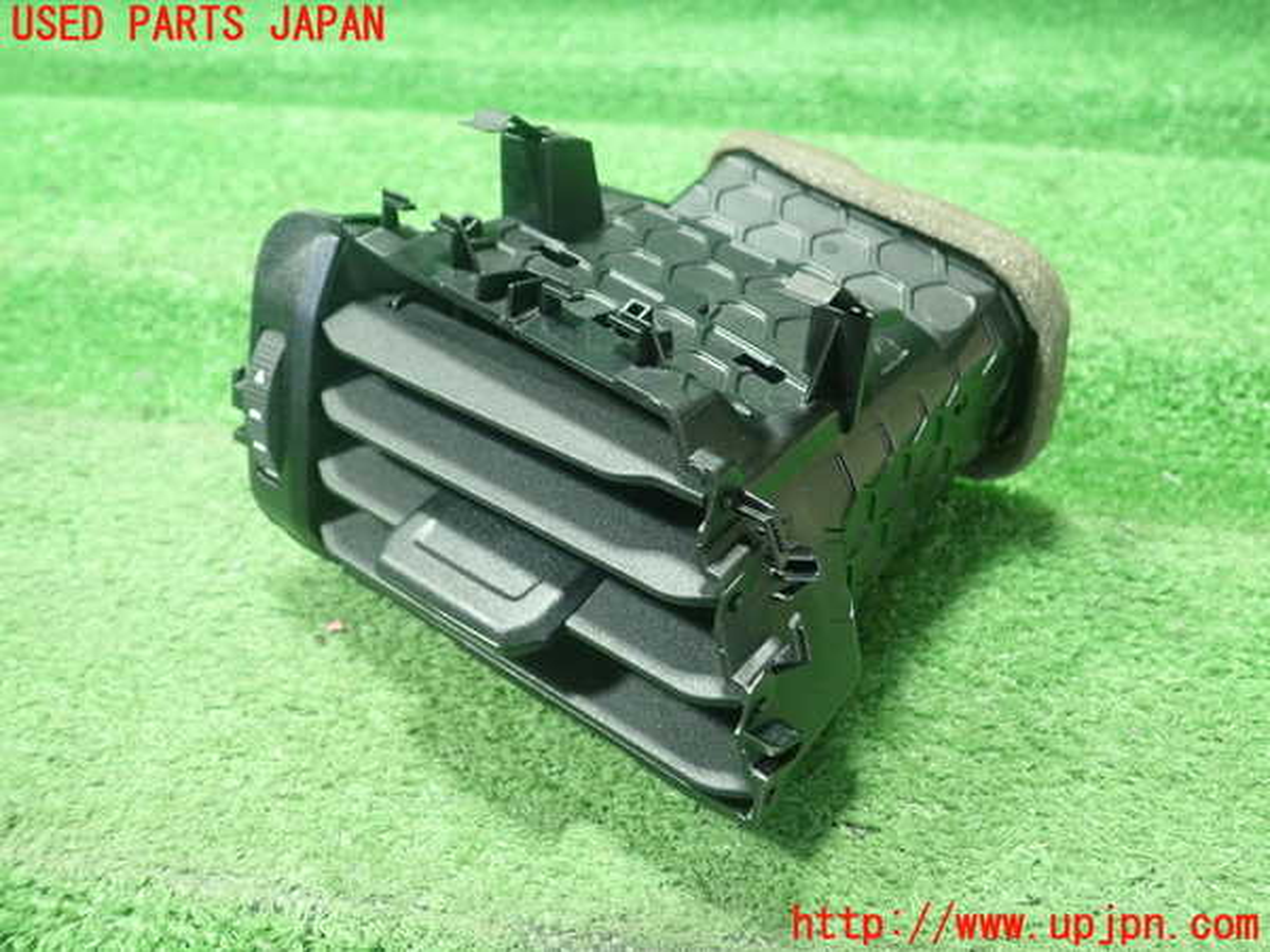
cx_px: 635
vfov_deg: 46.8
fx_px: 1101
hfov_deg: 60.0
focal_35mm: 30
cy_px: 476
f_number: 2.3
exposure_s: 1/80
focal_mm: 5.5
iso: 800
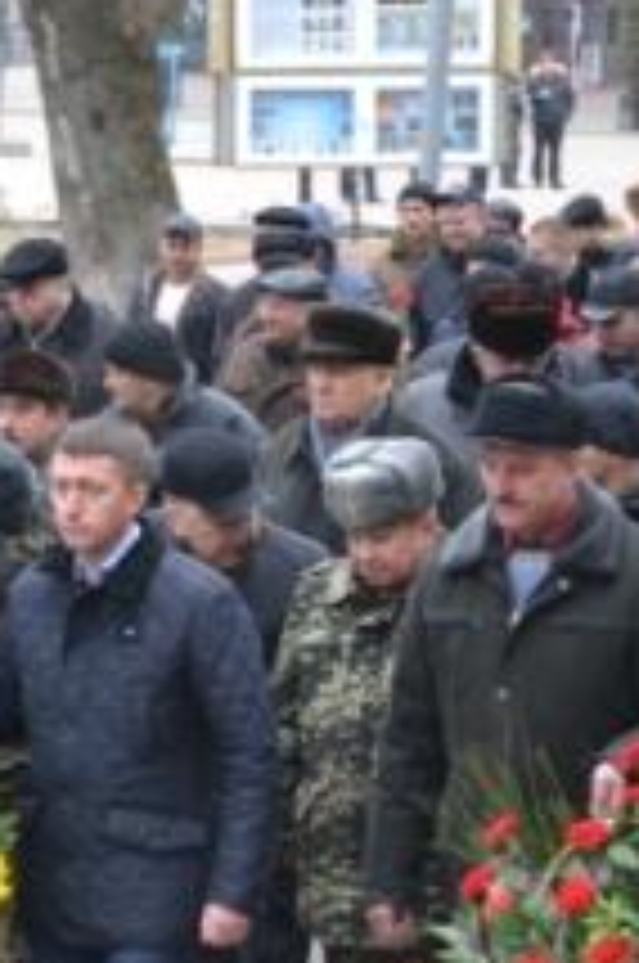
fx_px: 4622
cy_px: 515
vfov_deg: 11.9
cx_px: -112
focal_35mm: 173
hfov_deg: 7.8
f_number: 5.6
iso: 450
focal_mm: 55
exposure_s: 1/60
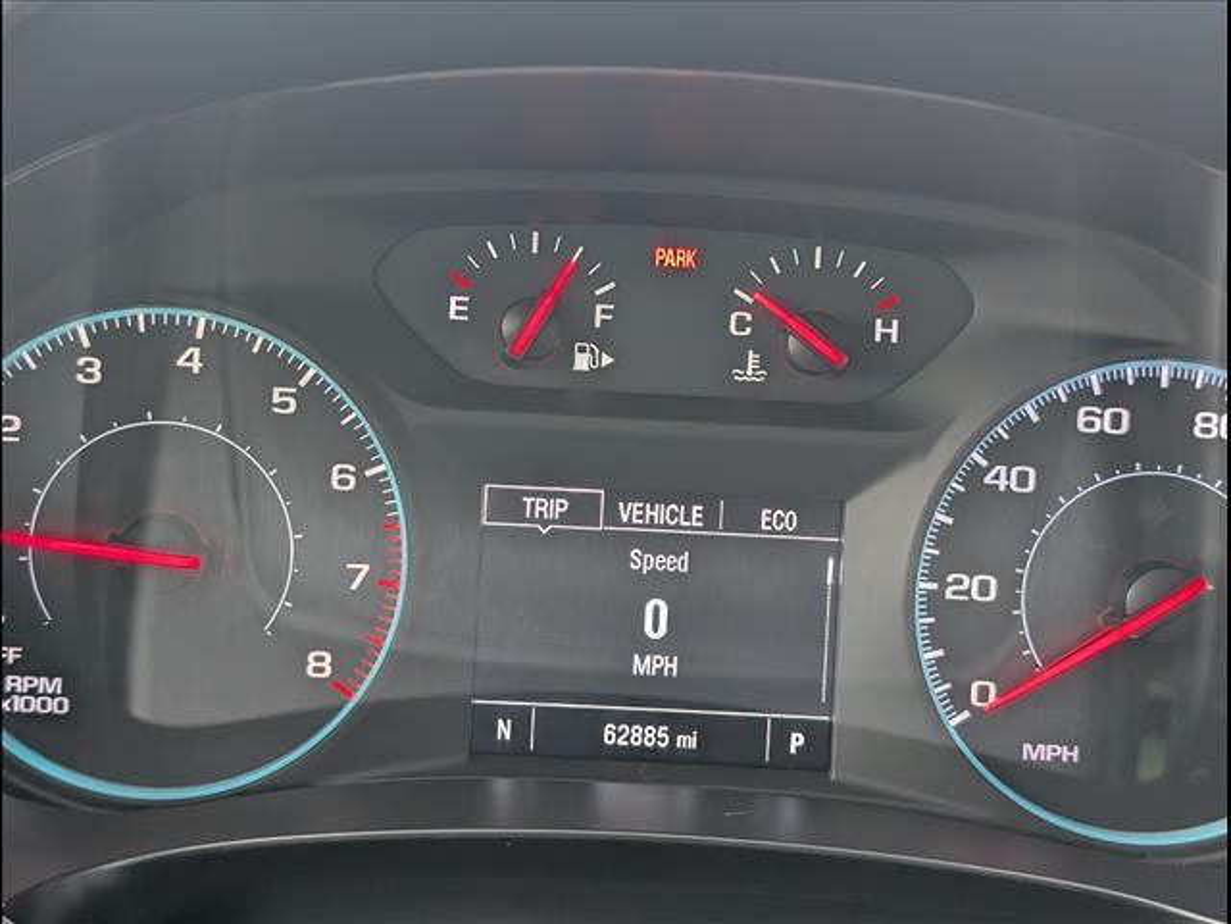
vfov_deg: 29.7
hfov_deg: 38.9
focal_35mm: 49
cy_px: 462
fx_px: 1743
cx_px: 616
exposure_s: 1/286
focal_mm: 6.9
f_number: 1.68
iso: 648
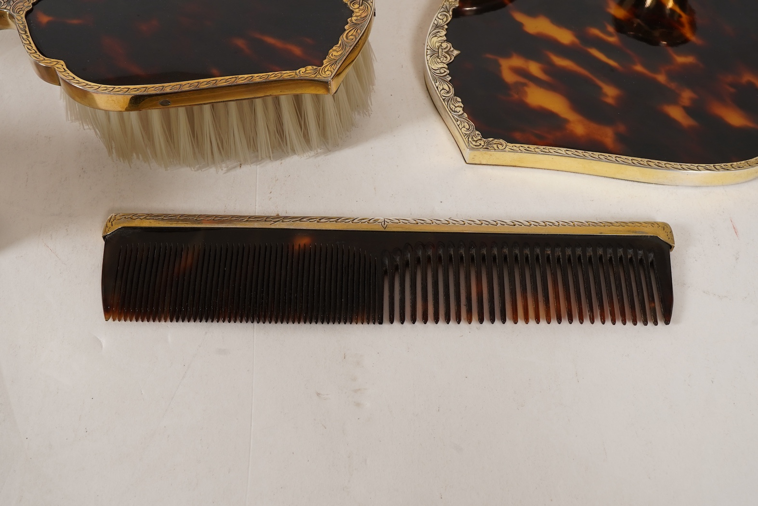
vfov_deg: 29.9
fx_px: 948
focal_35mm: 45
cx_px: 379
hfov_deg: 43.6
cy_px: 253
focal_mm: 30
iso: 400
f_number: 22
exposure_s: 1/125
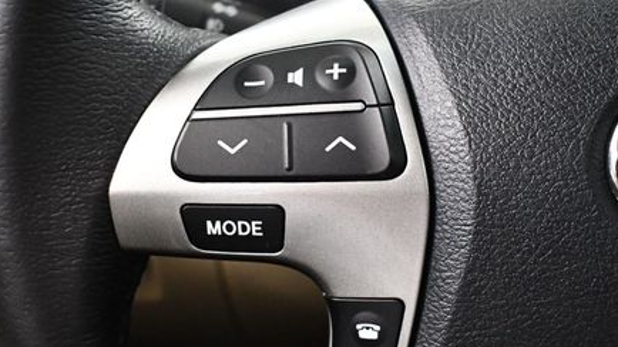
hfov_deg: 32.3
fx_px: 1065
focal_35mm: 65
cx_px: 335
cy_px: 191
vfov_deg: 18.5
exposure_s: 1/80
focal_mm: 21
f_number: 3.8
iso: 3200
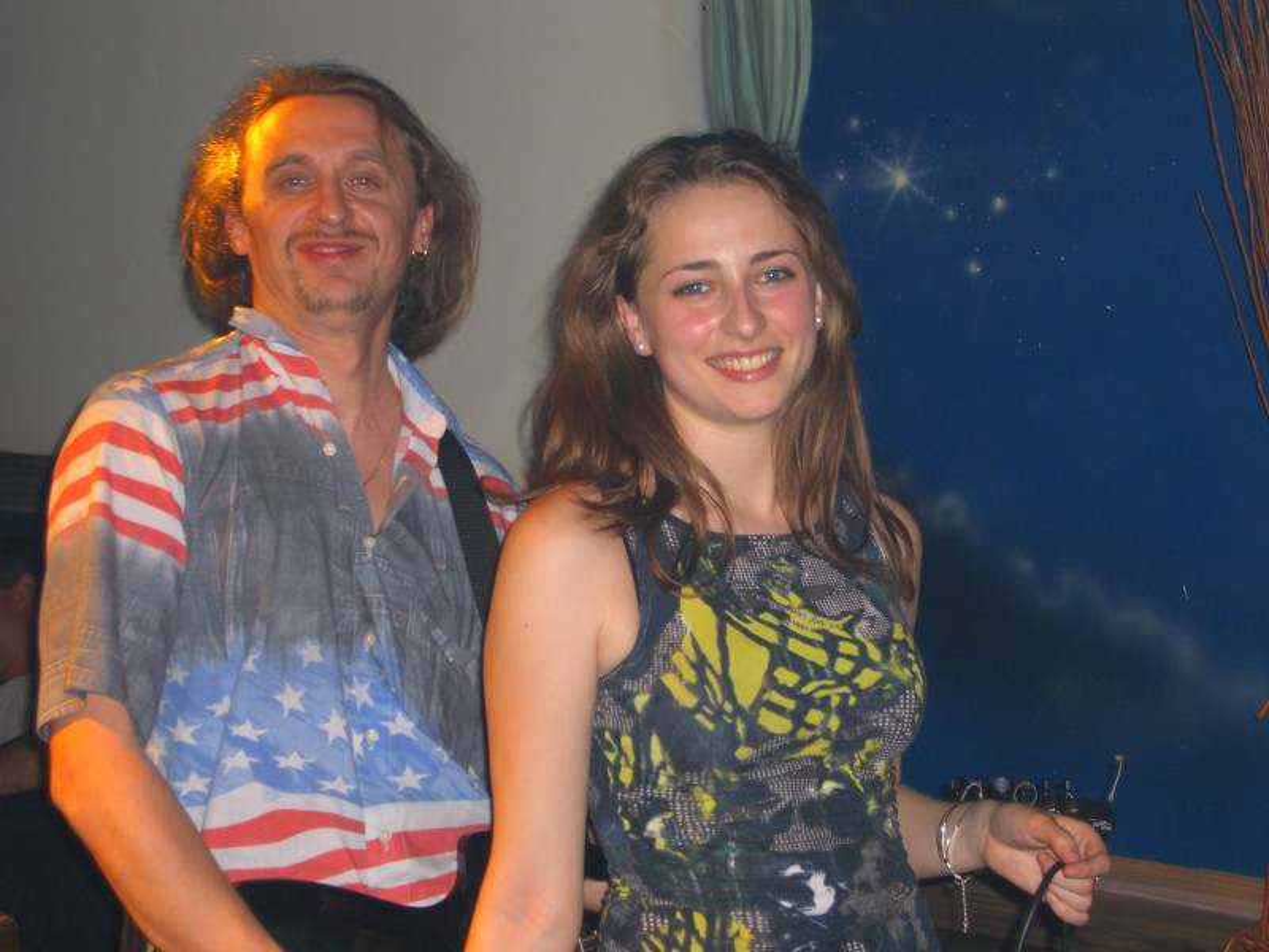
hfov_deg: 28.6
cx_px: 634
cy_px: 476
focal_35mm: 68
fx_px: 2493
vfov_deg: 21.6
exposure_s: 1/60
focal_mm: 14.2
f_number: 4
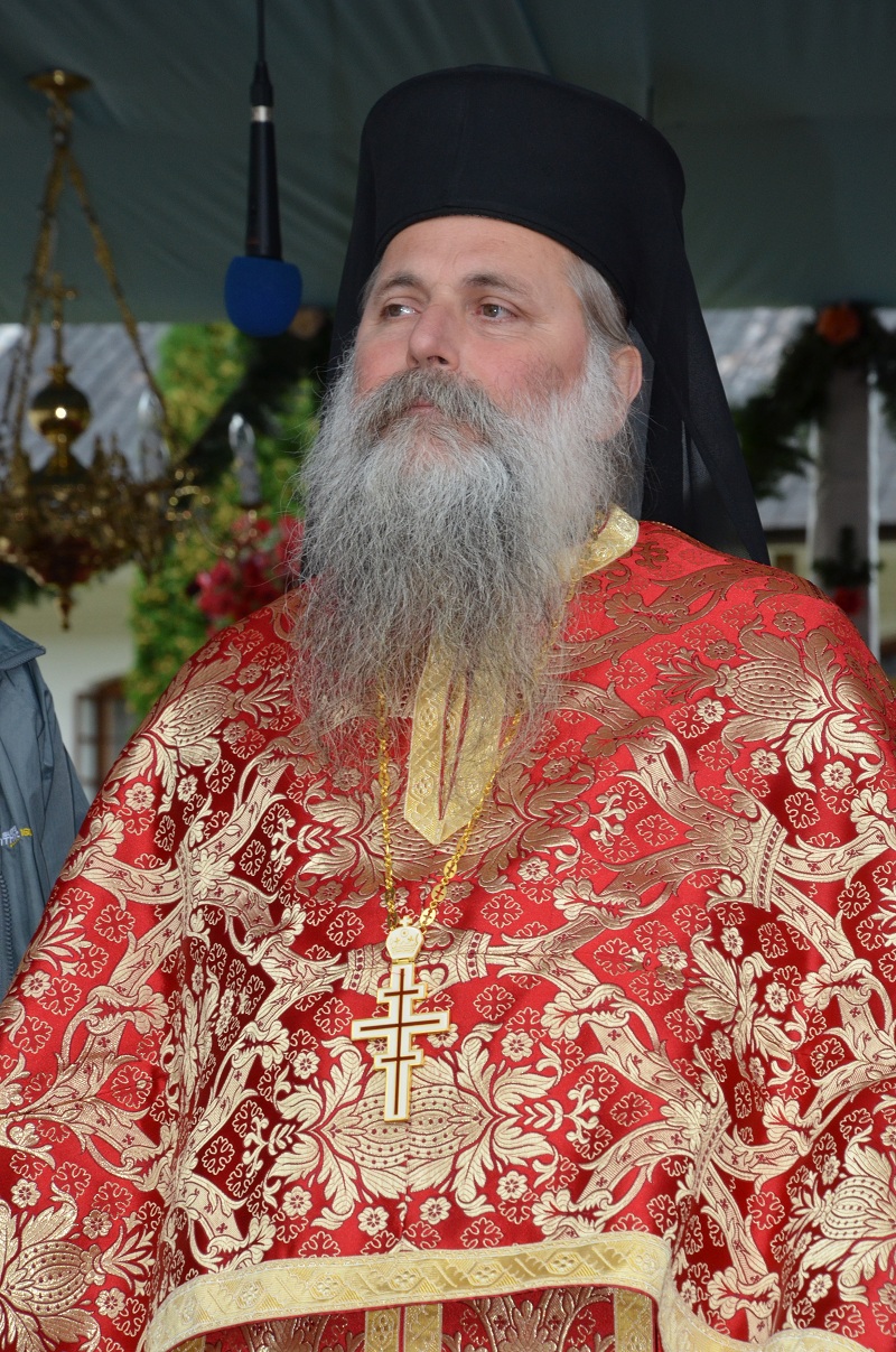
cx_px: 448
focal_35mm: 158
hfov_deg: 8.7
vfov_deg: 13.1
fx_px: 5903
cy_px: 676
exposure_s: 1/200
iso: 640
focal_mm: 105
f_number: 11
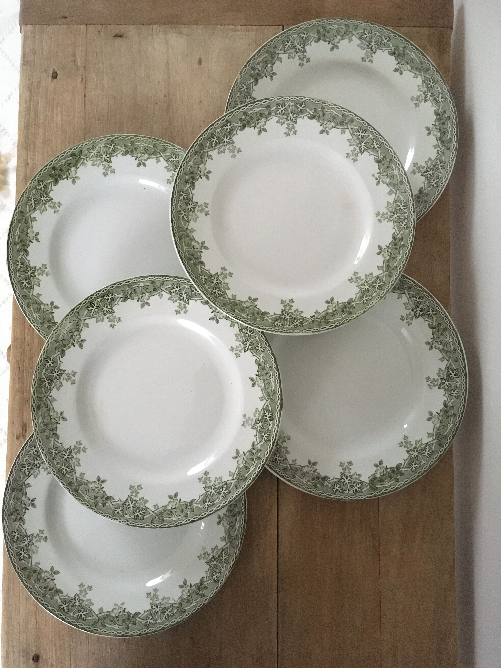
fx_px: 560
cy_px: 334
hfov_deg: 48.2
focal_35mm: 29
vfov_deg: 61.7
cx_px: 250
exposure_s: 1/17
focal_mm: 4.15
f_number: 2.2
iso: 320
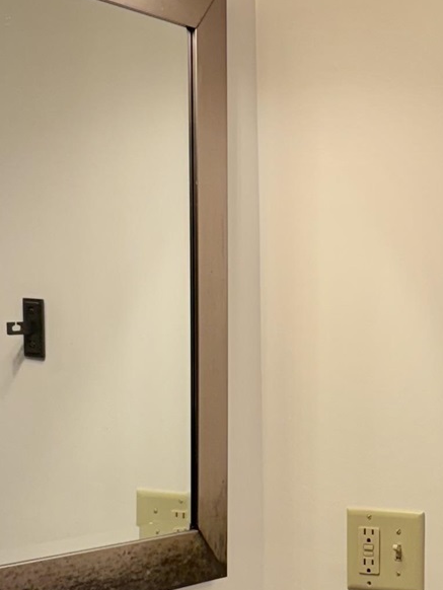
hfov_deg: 15.3
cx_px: 454
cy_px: 565
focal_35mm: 95
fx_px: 1620
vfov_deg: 20.1
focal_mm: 6.76
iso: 80
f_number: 1.78
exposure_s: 1/120
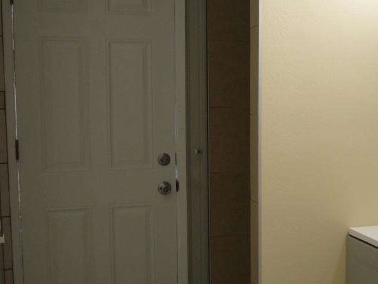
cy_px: 161
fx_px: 655
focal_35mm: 60
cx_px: 296
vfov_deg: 24.4
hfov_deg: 31.4
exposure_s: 1/80
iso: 100
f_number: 2.8
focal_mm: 5.8
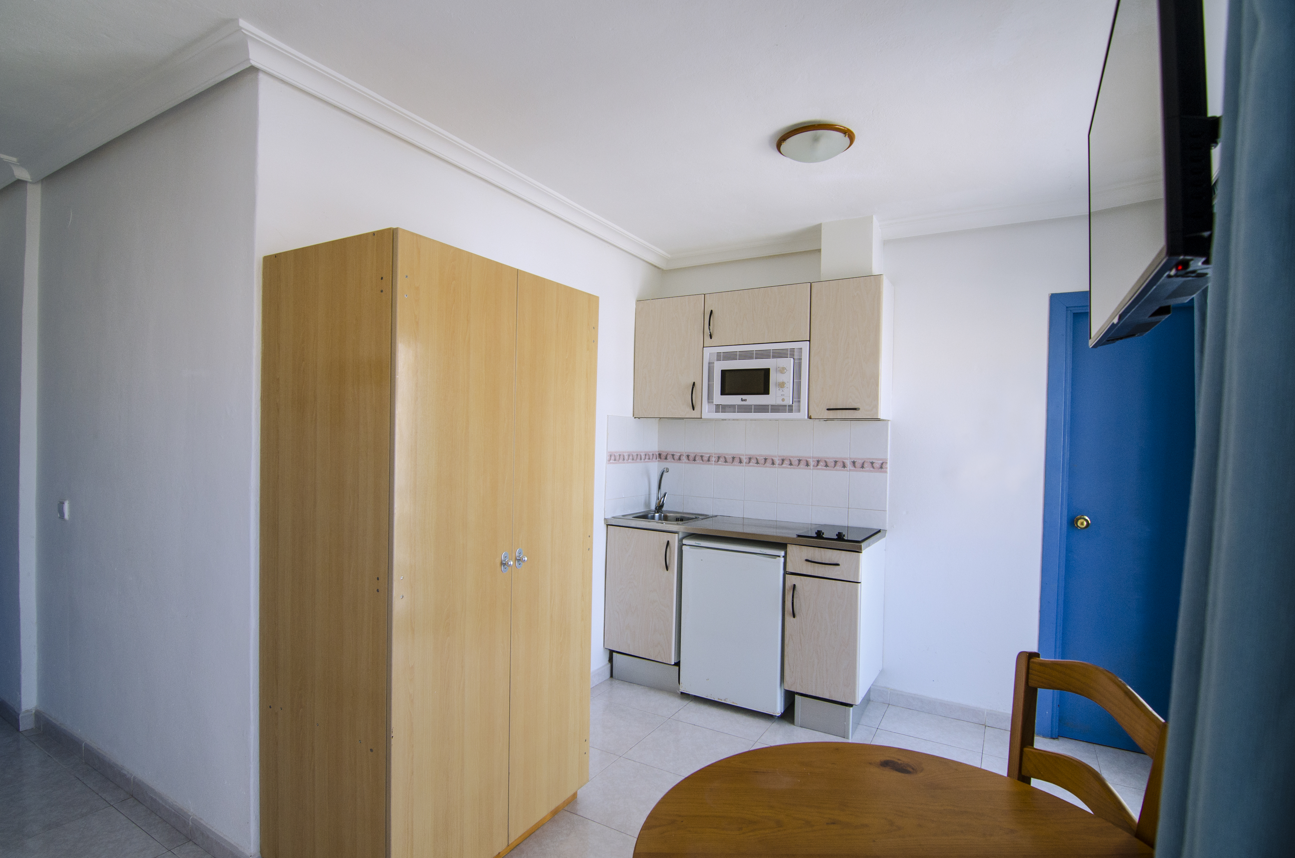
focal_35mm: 16
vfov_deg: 71.8
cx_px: 648
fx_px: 592
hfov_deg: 95.1
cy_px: 429
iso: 400
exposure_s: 1/125
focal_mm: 11
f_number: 5.6
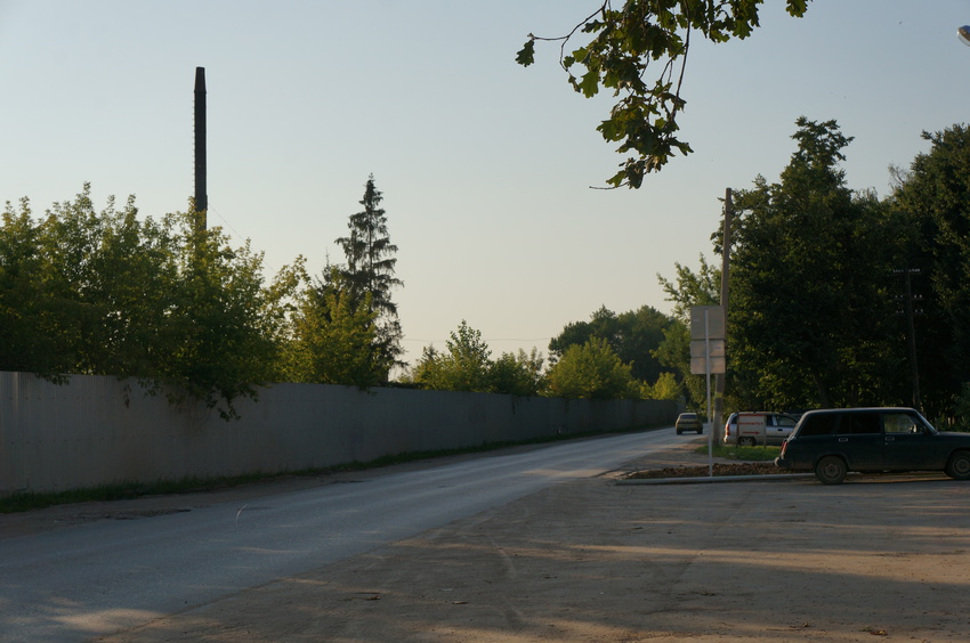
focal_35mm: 54
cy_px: 322
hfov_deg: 36.9
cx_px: 485
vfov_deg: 25.0
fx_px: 1453
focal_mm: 36
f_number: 9
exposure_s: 1/640
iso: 200
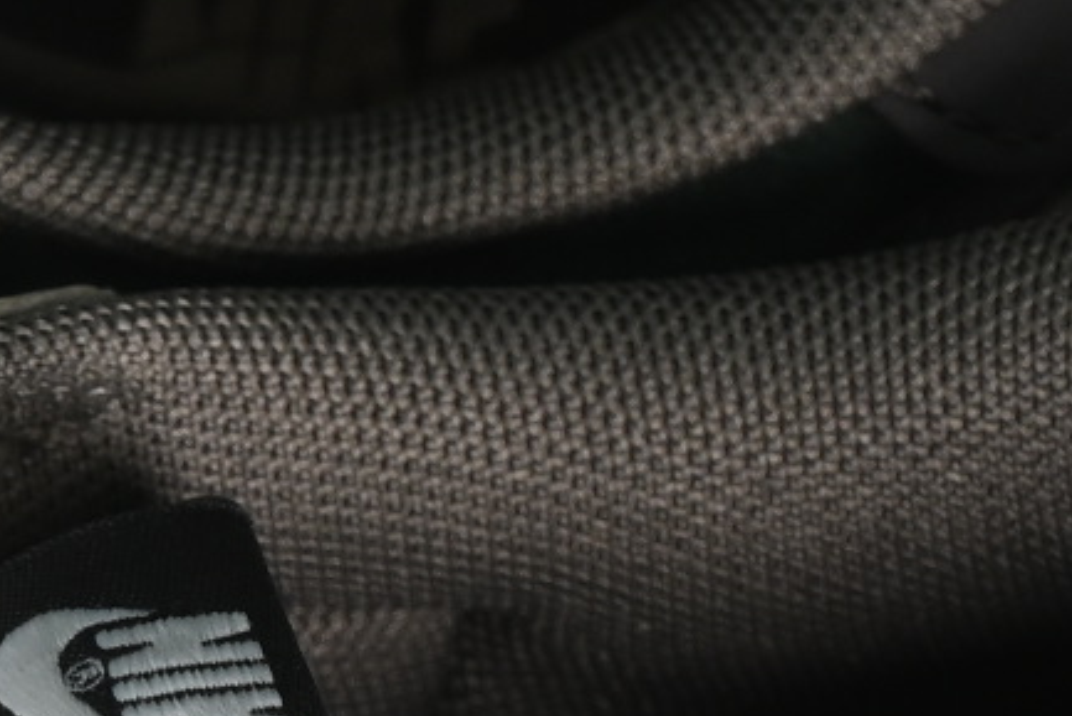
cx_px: -720
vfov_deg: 2.8
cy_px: 1187
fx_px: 14357
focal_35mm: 482
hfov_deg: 4.2
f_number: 7.1
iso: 160
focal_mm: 50
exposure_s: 1/60
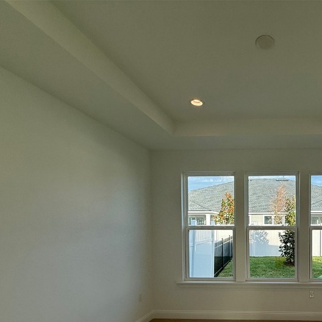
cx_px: 273
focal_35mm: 24
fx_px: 253
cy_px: 234
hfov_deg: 58.2
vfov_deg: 62.1
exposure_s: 1/313
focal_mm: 2.22
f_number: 2.2
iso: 64
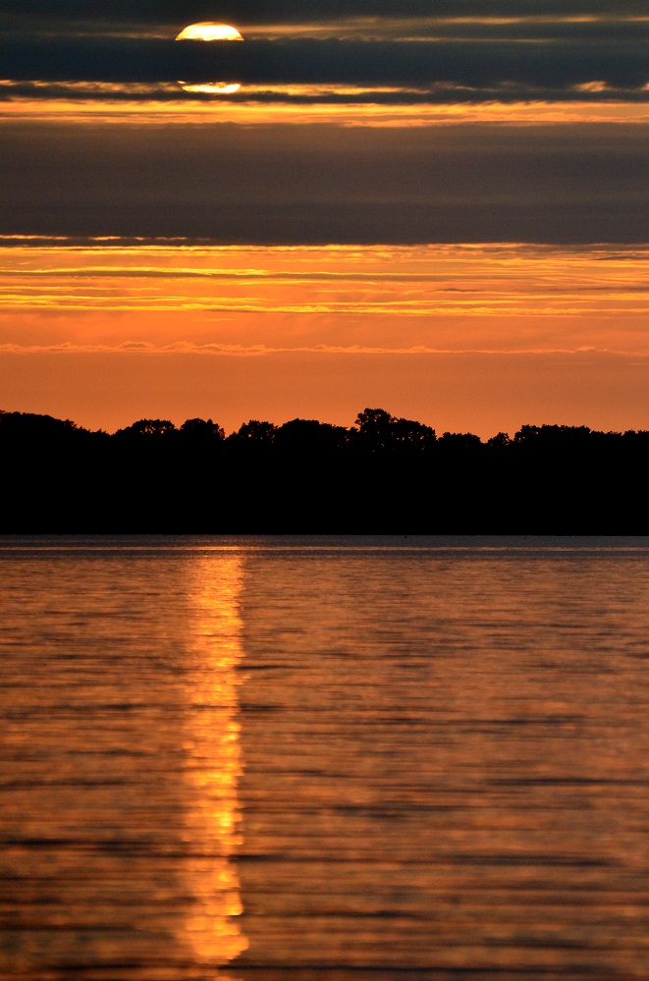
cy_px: 490
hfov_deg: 4.3
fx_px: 8562
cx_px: 324
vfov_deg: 6.6
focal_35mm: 315
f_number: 5.3
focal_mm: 210
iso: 2000
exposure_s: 1/8000
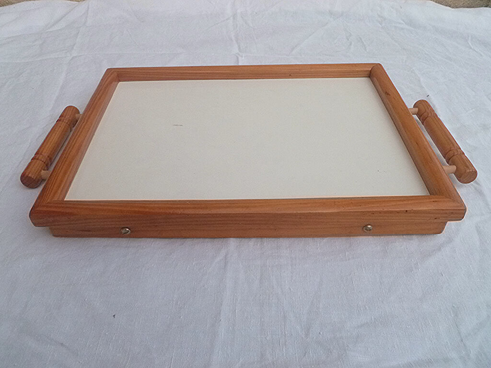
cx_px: 246
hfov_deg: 63.4
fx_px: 397
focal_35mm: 28
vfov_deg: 49.7
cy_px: 184
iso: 400
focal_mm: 5
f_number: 10
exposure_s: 1/250
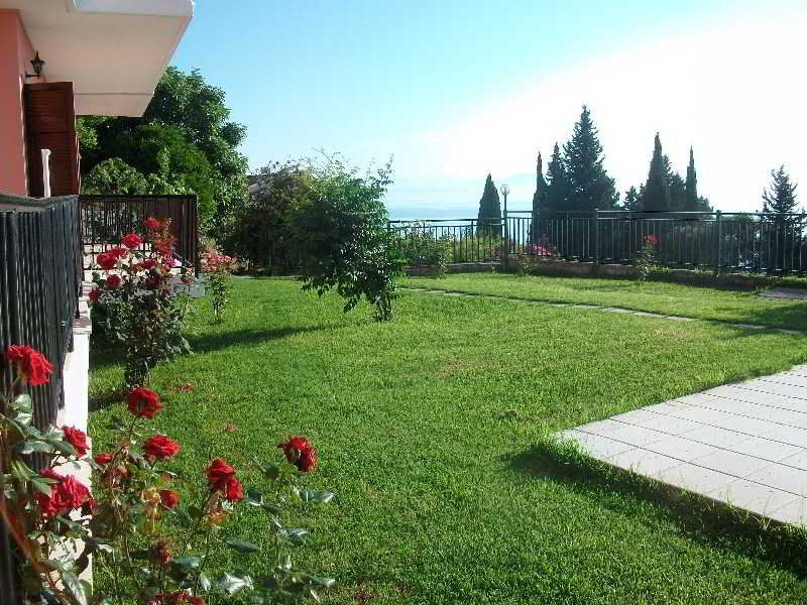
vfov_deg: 44.2
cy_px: 302
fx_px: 746
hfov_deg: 56.8
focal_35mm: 32
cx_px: 404
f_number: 5.5
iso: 80
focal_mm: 5.7
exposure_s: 1/248
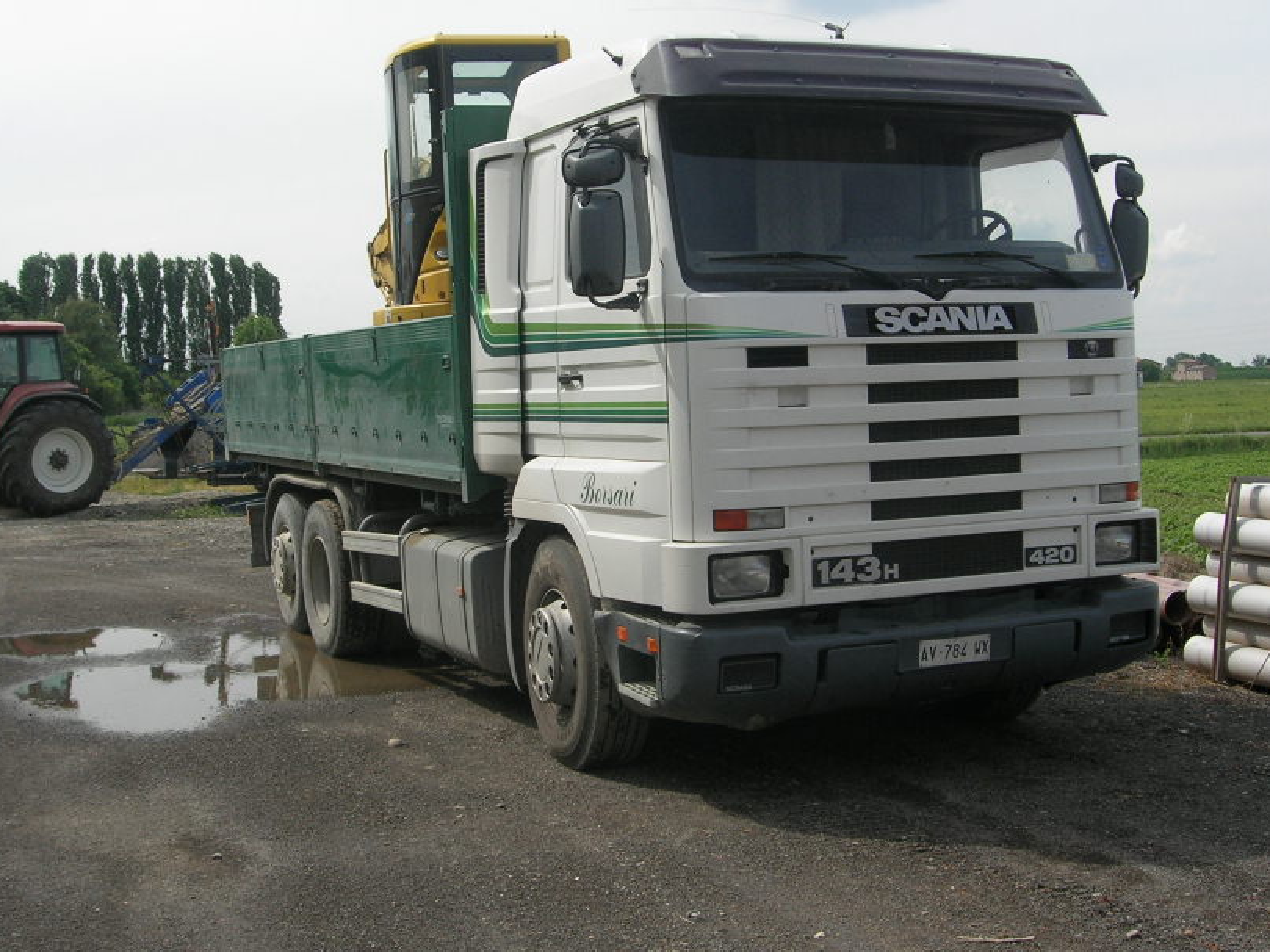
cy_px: 401
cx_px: 615
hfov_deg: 39.7
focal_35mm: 48
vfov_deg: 30.2
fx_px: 1761
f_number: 4.8
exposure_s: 1/550
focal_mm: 7.8
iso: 64
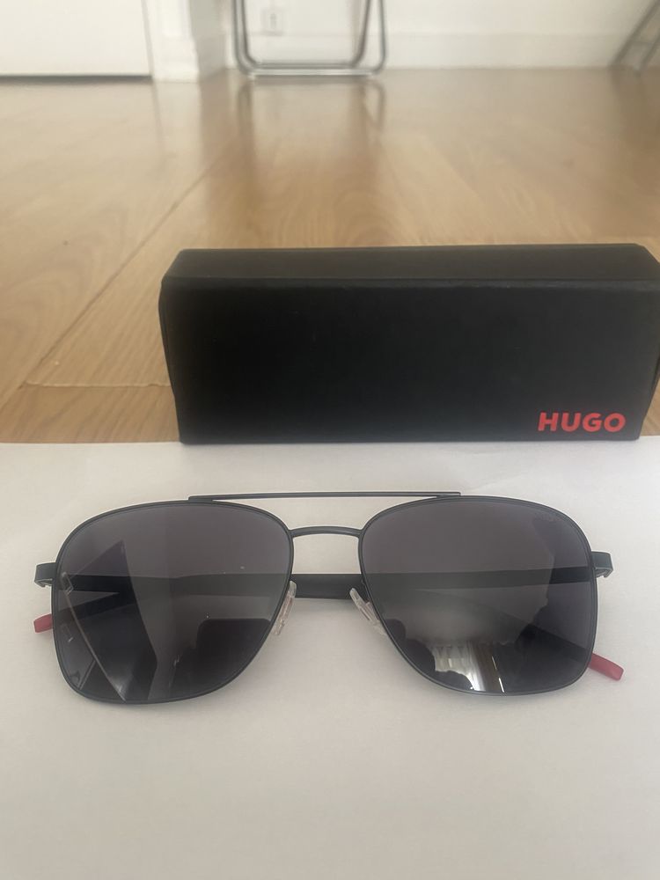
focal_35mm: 26
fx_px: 661
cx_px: 330
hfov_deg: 53.1
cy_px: 440
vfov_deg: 67.3
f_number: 1.8
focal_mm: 4.25
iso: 250
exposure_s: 1/60
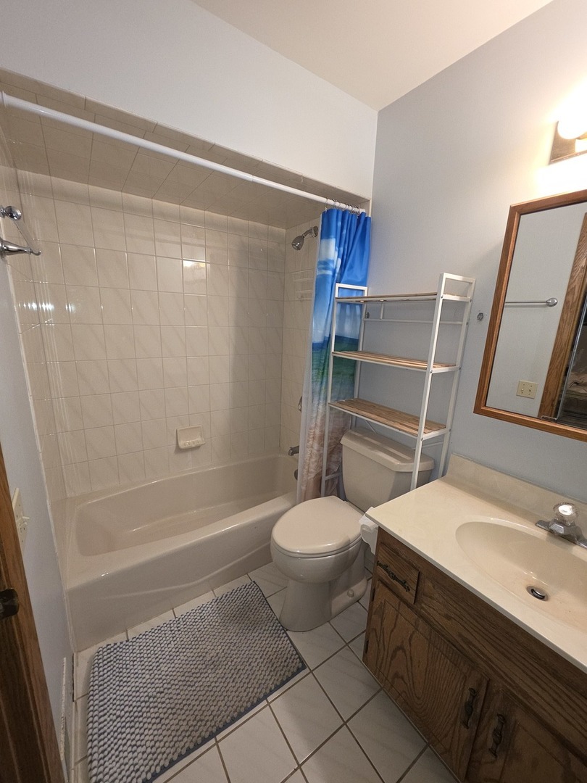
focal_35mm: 13
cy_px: 392
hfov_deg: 89.9
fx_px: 294
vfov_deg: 106.2
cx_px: 294
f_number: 1.9
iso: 100
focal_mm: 2.2
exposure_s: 1/60
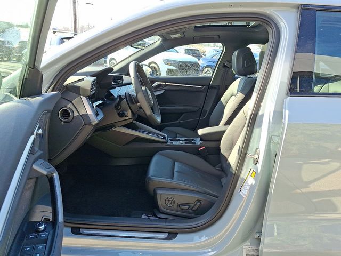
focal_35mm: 25
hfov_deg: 69.4
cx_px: 170
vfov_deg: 54.9
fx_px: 246
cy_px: 128
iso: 25
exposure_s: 1/185
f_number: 1.8
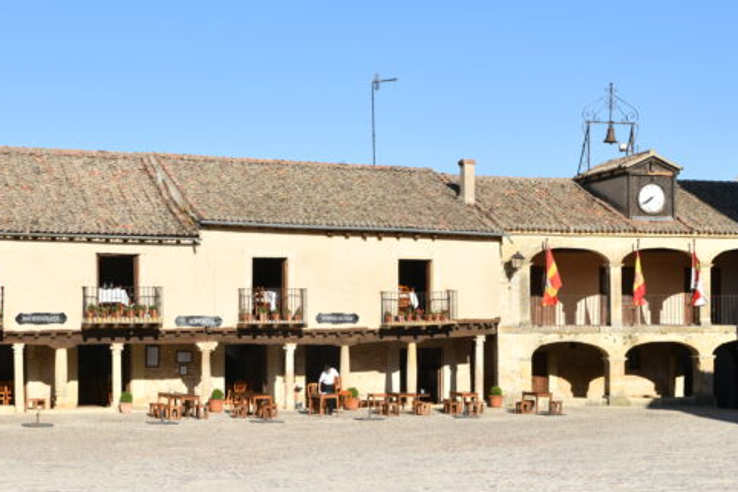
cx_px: 387
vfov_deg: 12.5
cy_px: 340
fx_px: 2234
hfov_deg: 18.8
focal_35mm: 109
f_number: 10
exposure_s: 1/250
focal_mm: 70
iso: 125
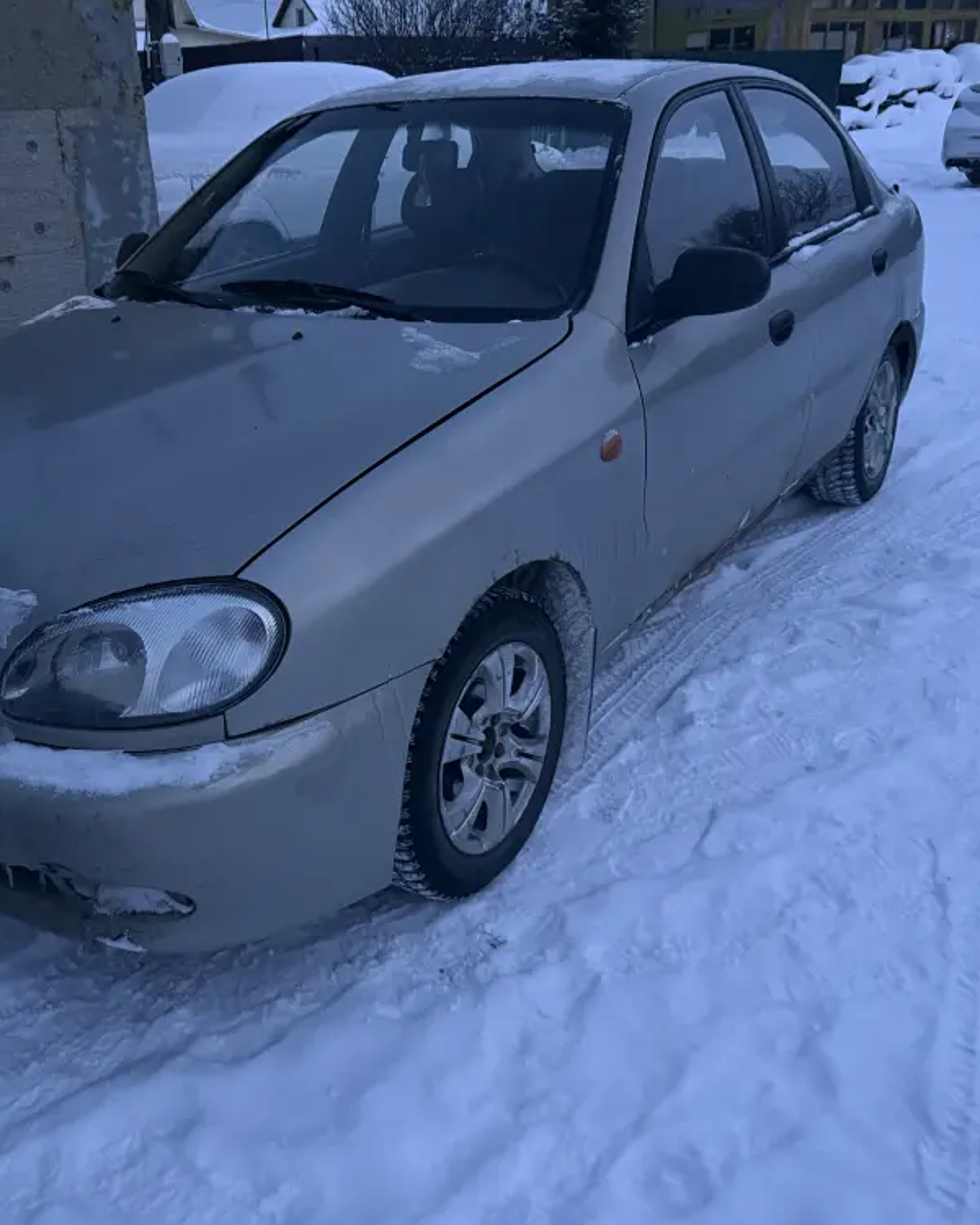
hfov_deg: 45.5
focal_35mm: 32
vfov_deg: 55.7
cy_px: 616
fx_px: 1160
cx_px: 385
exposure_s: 1/25
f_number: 1.78
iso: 800
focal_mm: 6.76
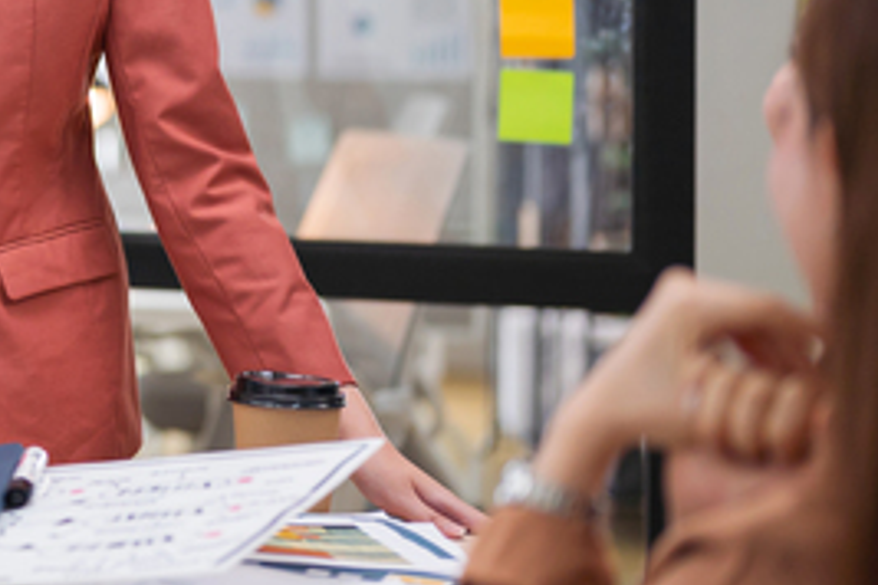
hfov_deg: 13.2
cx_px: -237
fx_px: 3658
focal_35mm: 150
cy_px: -41
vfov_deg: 9.1
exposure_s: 1/500
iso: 250
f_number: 1.4
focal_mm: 50
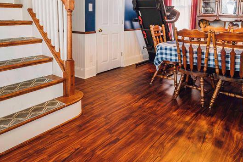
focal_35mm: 29
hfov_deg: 63.5
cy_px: 37
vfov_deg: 43.2
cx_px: 136
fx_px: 196
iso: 500
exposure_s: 1/13
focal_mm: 15
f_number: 14
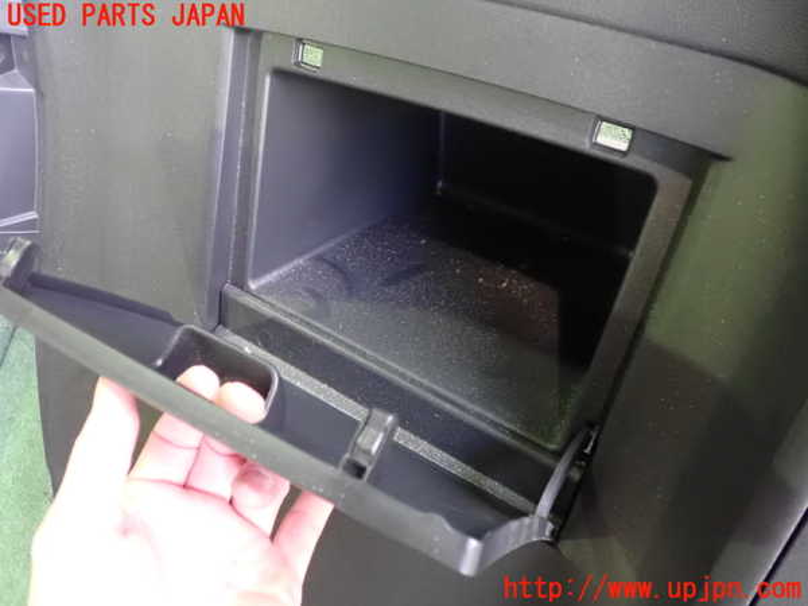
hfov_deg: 60.0
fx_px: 700
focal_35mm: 30
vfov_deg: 46.8
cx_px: 404
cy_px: 303
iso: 1600
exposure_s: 1/40
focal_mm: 5.4
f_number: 2.3
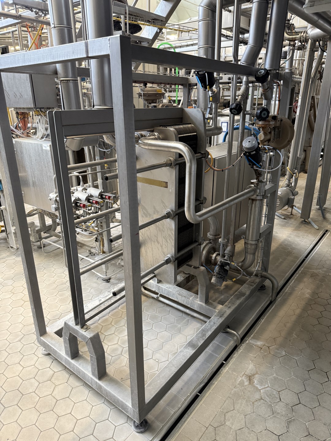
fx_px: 306
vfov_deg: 71.6
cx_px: 166
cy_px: 220
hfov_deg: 56.8
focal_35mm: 24
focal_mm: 6.76
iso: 400
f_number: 1.78
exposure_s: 1/50
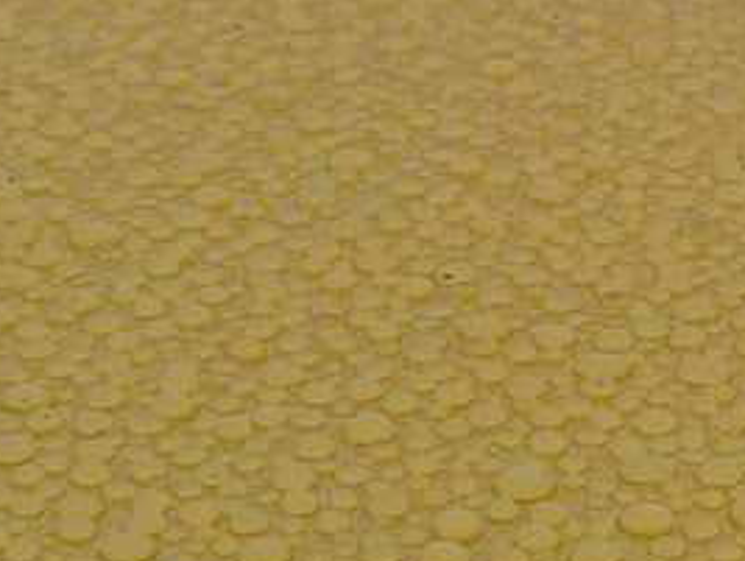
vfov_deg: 11.1
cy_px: 421
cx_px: 1205
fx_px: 2888
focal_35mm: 134
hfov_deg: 13.6
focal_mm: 7.8
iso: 80
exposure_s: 1/180
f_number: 4.4
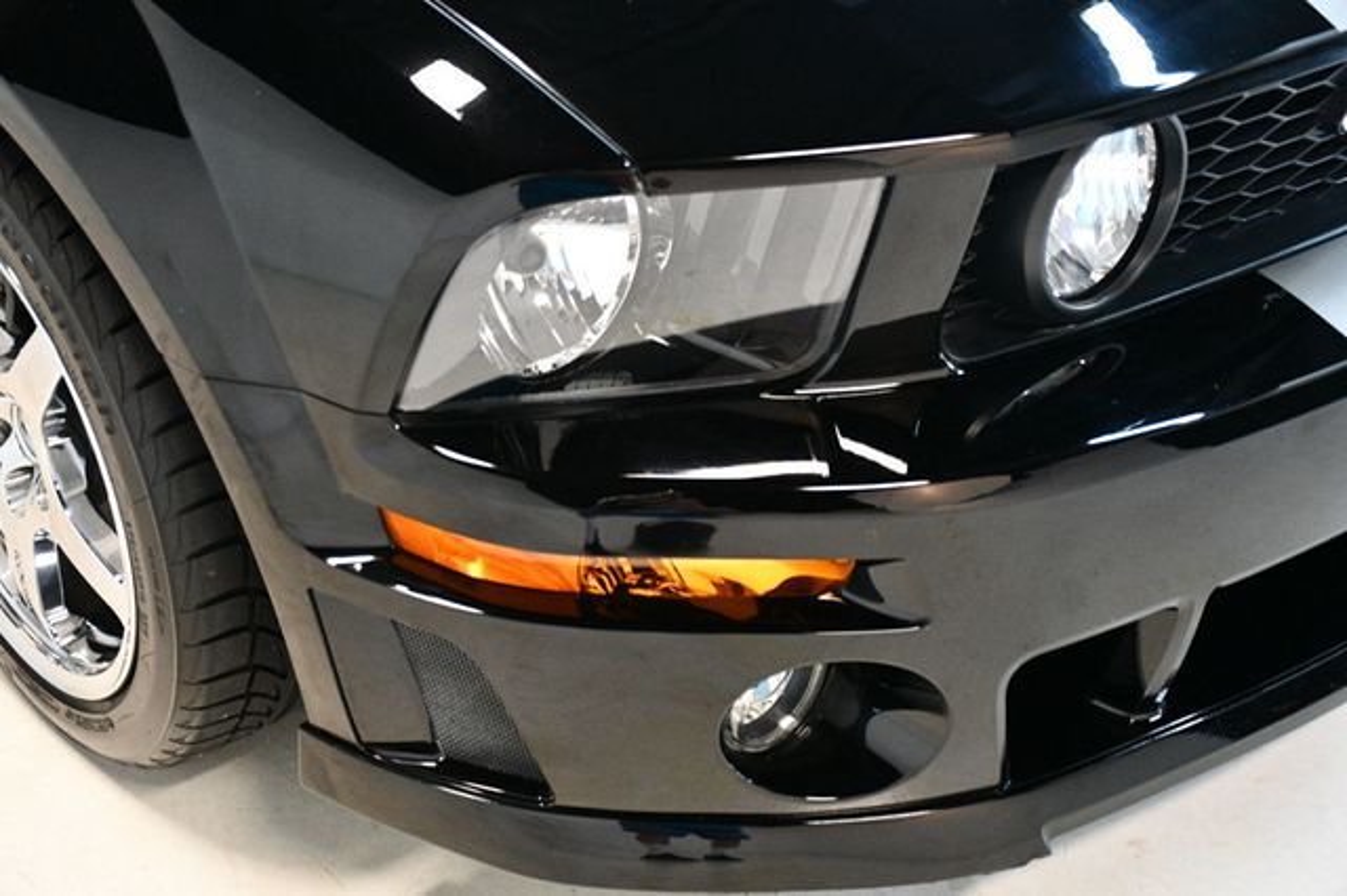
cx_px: 674
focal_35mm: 51
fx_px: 1907
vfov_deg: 26.5
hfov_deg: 38.9
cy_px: 448
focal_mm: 34
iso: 3200
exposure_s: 1/80
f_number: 4.2
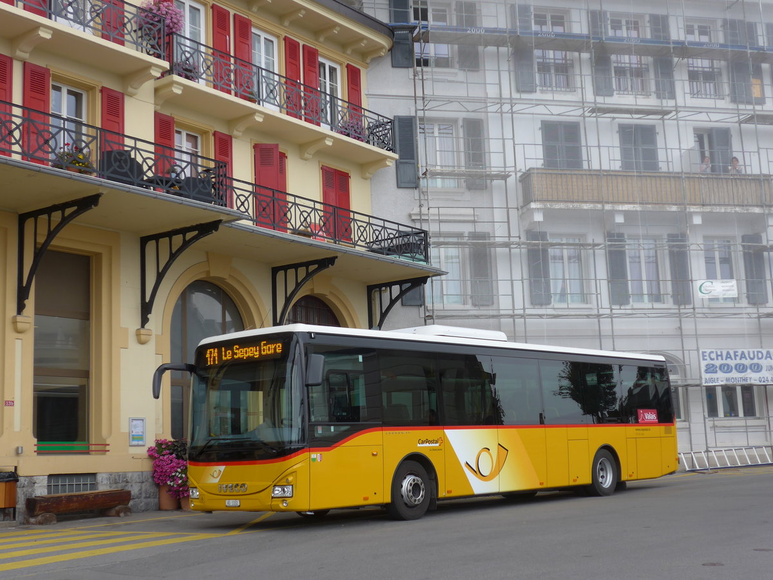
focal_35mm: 49
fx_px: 1094
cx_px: 386
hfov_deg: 38.9
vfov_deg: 29.7
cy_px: 290
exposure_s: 1/200
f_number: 3.2
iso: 80
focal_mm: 10.1
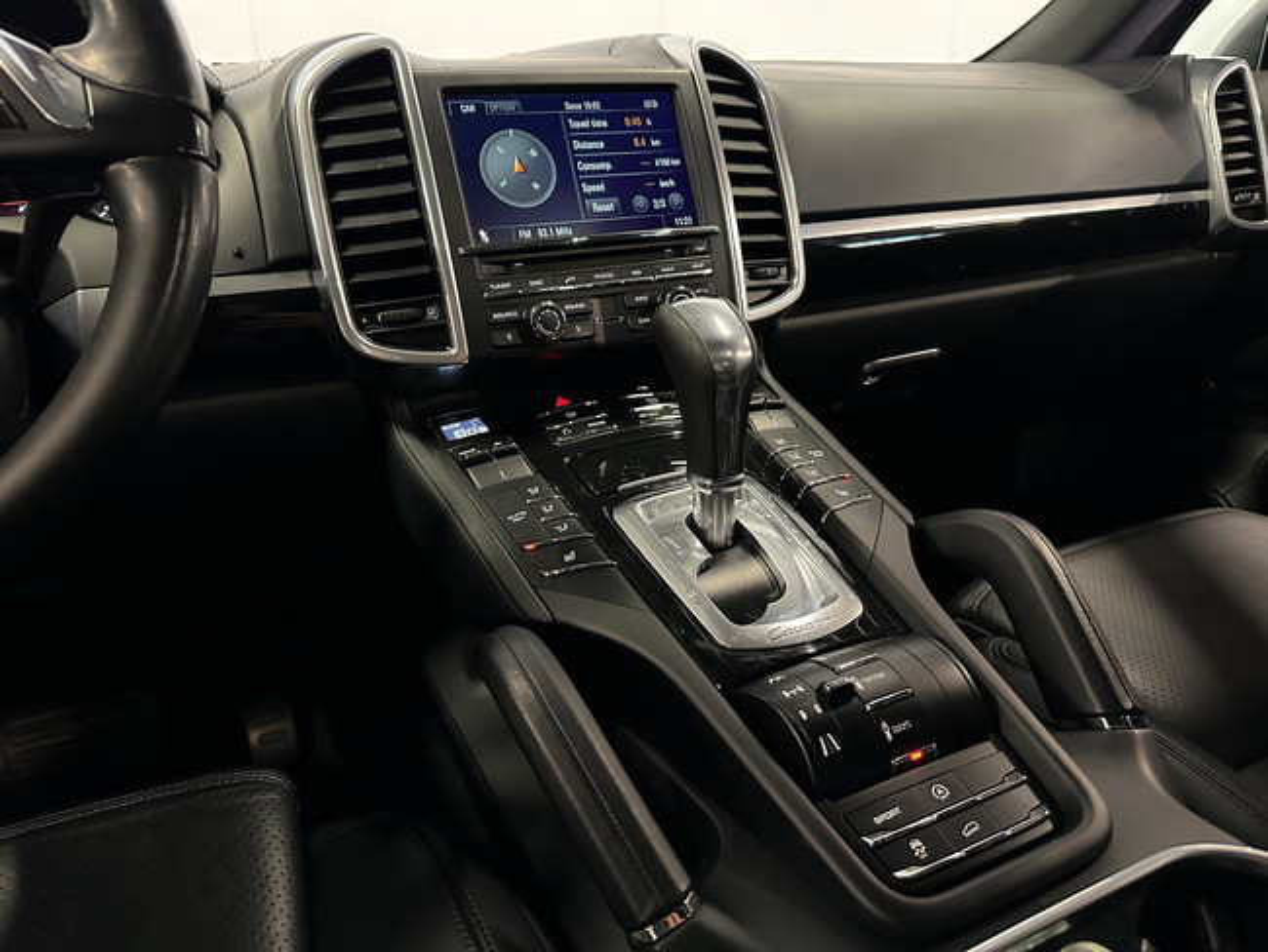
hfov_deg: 71.6
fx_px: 879
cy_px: 476
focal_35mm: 24
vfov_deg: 56.8
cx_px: 634
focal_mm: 6.86
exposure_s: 1/35
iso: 1000
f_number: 1.8
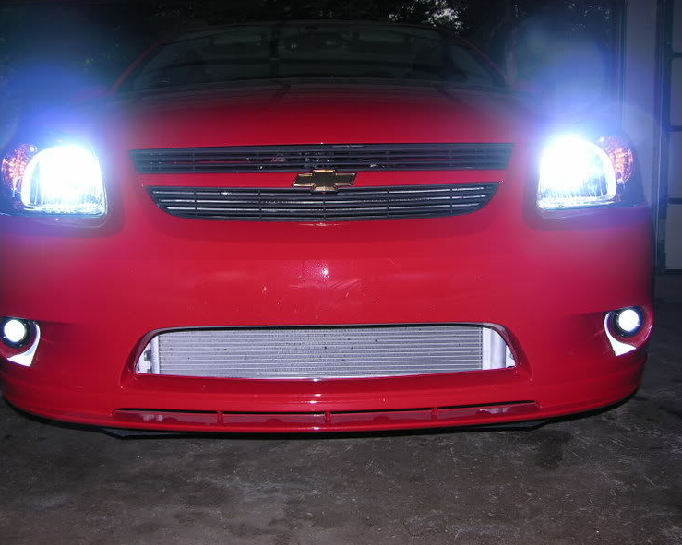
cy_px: 271
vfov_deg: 40.1
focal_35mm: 37
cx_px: 320
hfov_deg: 49.1
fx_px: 747
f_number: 2.8
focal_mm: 8.9
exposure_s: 1/60.1
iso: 50
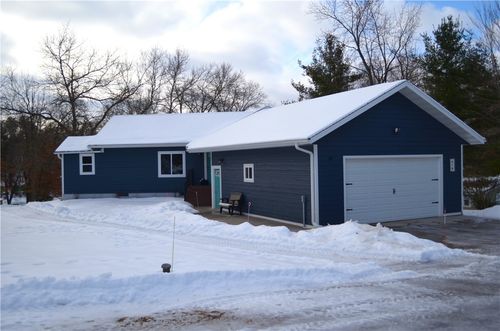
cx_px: 250
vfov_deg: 39.8
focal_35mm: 33
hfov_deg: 57.3
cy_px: 166
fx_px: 457
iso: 200
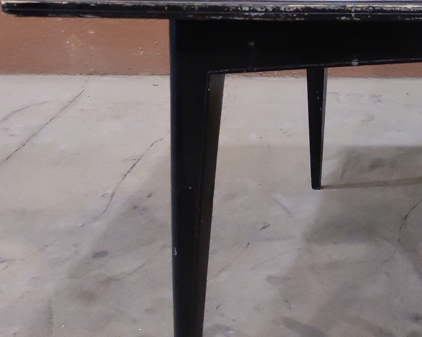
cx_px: 544
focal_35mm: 75
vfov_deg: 20.4
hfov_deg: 22.7
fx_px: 937
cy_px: 152
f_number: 1.89
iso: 520
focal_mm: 5.43
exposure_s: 1/100
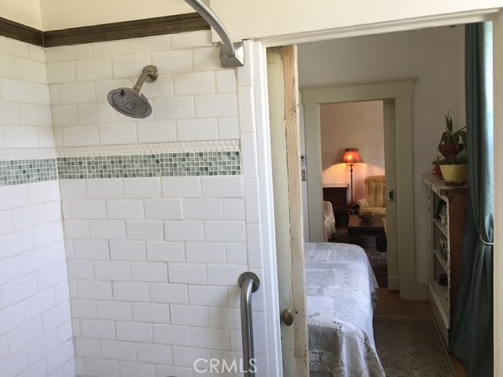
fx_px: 421
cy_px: 188
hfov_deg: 61.7
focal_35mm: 29
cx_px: 252
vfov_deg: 48.2
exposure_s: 1/30
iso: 40
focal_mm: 4.15
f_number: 2.2
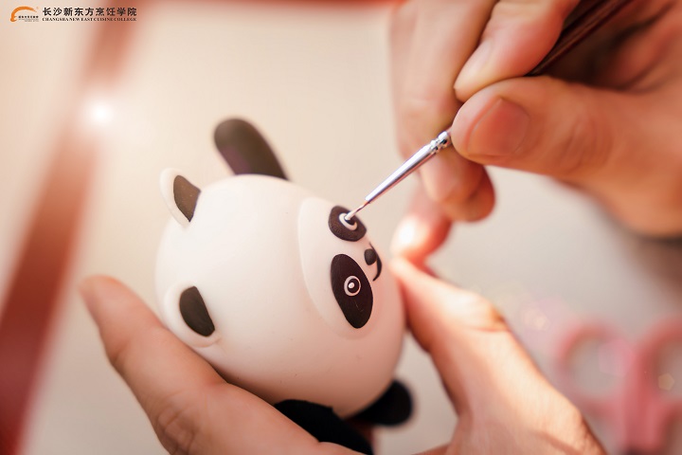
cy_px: 228
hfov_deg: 28.8
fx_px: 1326
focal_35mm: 70
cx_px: 341
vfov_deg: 19.5
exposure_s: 1/320
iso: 100
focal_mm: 70
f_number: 3.2
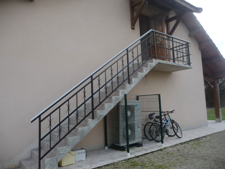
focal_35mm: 28
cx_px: 112
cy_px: 84
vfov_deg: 49.7
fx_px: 182
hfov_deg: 63.4
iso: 100
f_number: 3.3
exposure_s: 1/250
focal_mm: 4.7
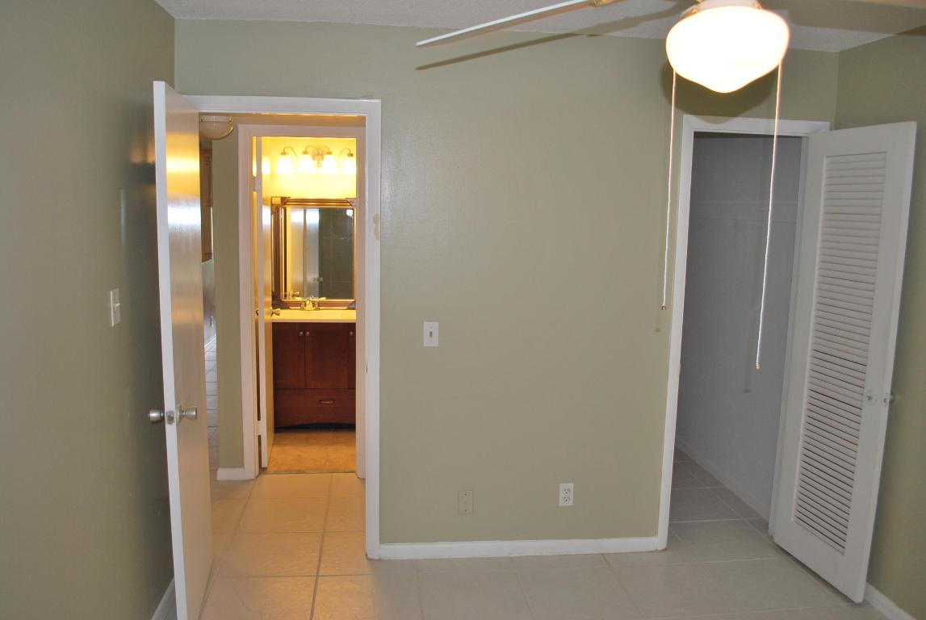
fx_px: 695
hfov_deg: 67.3
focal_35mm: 27
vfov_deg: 48.1
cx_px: 463
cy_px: 310
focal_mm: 18
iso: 200
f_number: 3.5
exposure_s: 1/60
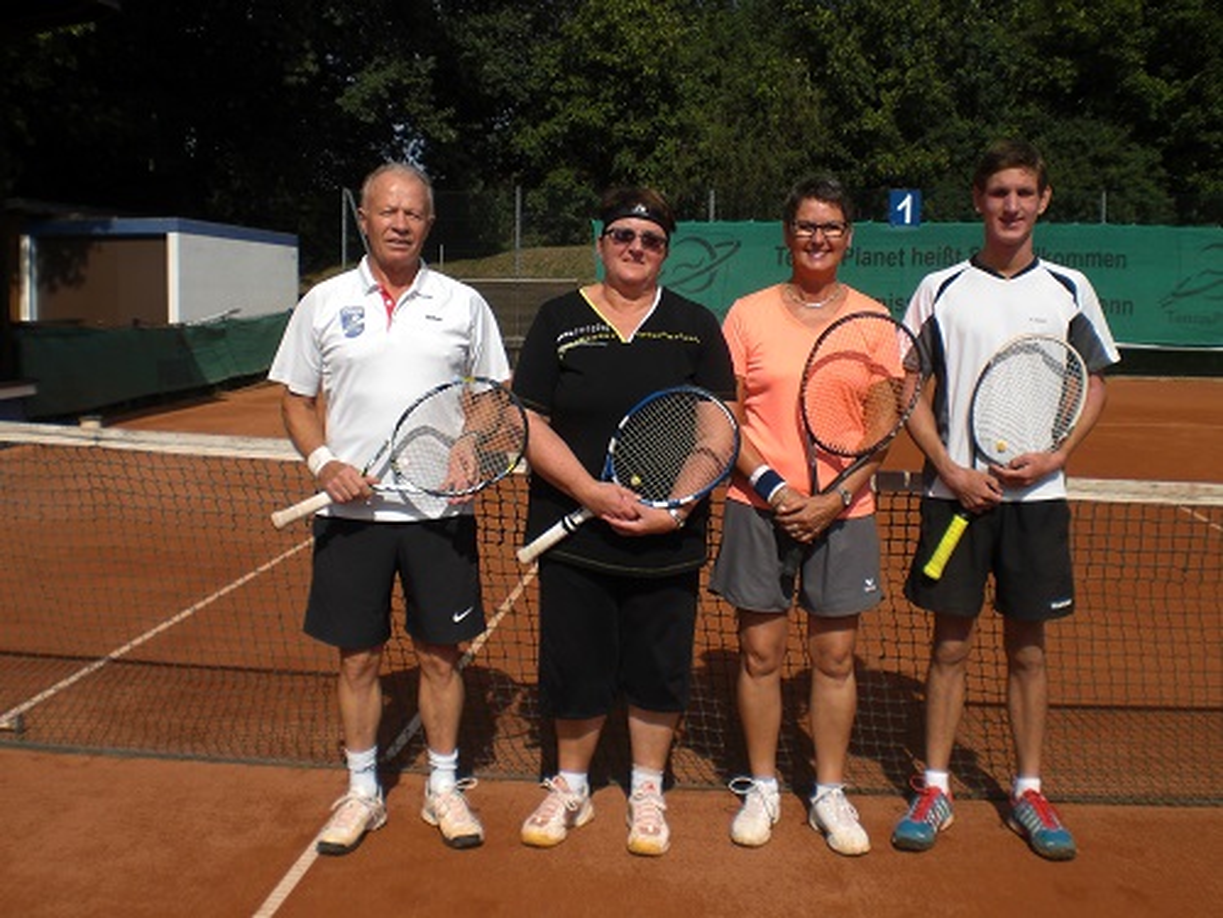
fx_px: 1343
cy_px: 459
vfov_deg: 37.7
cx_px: 612
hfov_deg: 49.0
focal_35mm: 38
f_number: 4.4
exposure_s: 1/640
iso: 50
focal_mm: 6.3
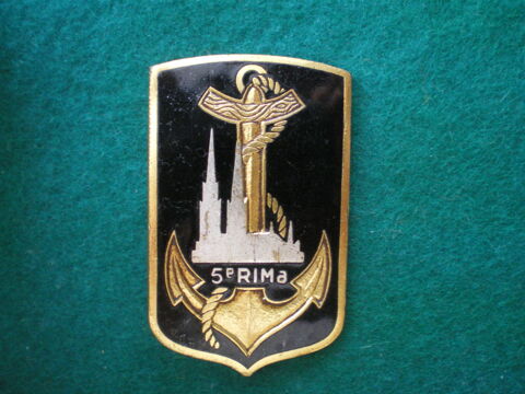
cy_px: 197
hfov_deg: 49.0
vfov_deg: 37.7
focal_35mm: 38
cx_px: 262
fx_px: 576
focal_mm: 6.3
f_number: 3.1
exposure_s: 1/10
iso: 400
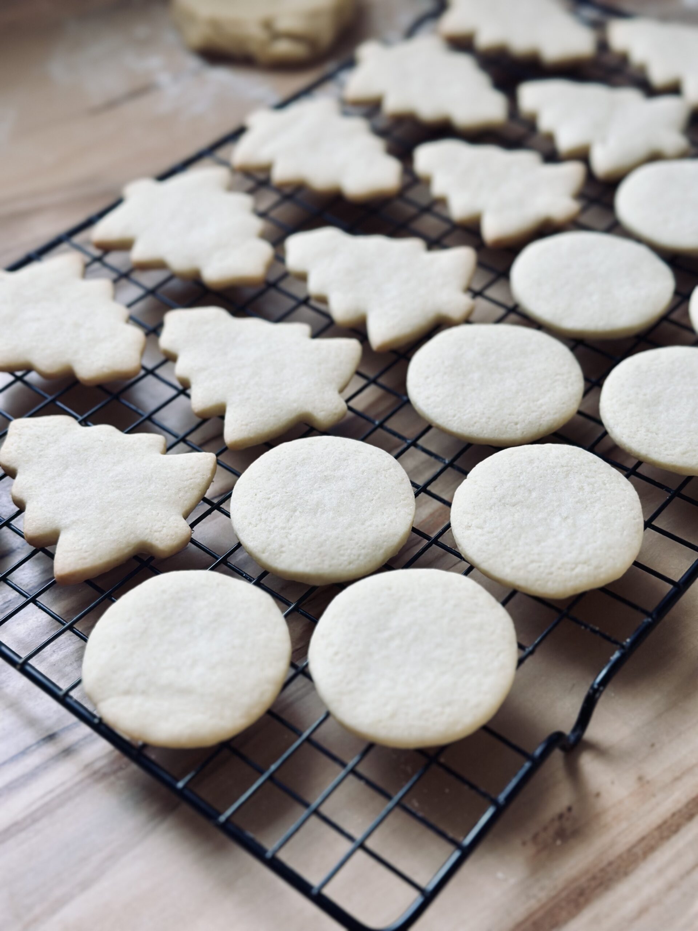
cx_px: 349
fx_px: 1291
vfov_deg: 39.7
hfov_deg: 30.3
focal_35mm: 48
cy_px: 466
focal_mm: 6.86
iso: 100
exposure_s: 1/121
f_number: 1.78
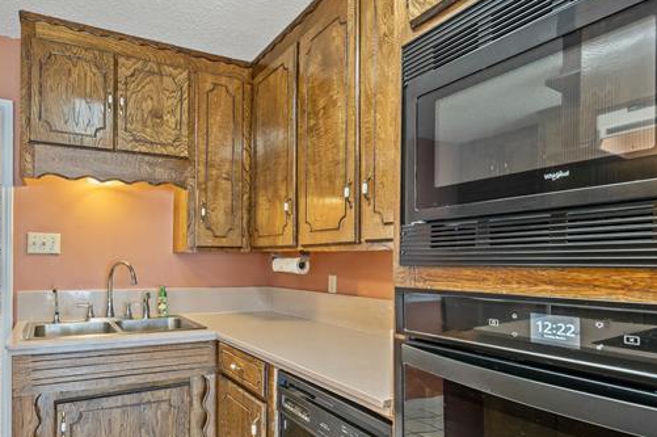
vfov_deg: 54.4
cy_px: 272
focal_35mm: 23
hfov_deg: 75.0
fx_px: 419
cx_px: 253
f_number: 8
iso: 800
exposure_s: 1/4
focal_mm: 18
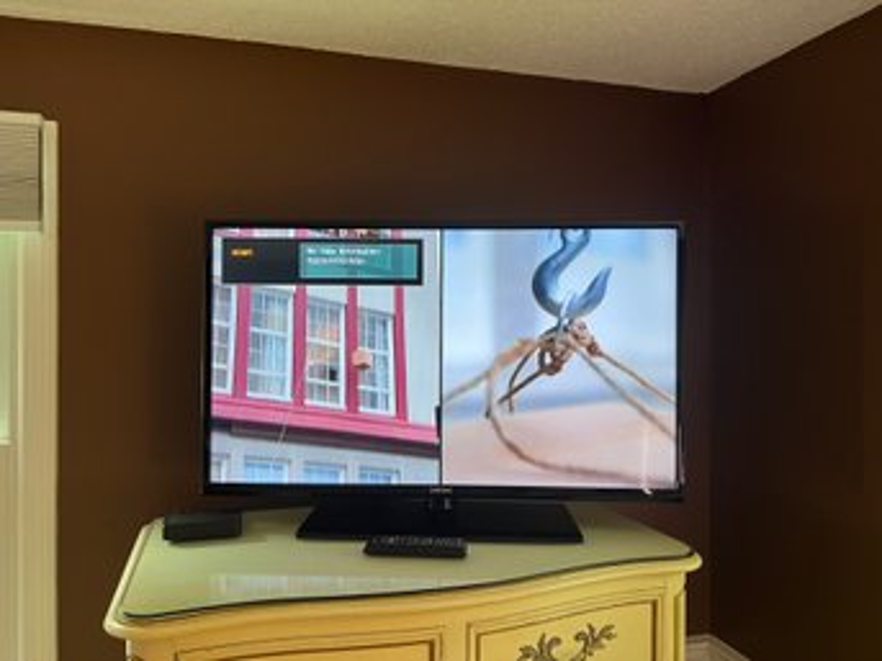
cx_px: 441
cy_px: 330
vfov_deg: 53.0
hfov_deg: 67.3
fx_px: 662
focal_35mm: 26
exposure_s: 1/60
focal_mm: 5.7
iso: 100
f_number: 1.5
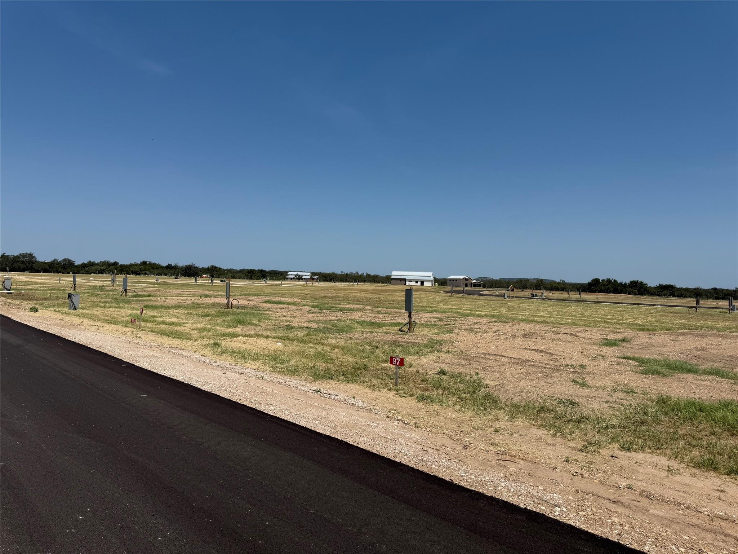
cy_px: 277
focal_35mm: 24
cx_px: 369
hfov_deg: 71.6
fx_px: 512
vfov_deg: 56.8
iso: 80
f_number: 1.78
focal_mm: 6.76
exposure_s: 1/8130
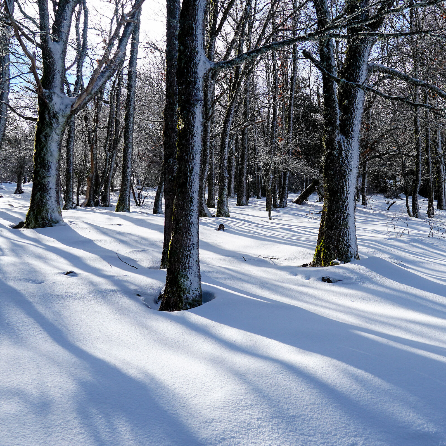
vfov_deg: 36.8
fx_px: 671
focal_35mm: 46
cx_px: 311
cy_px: 223
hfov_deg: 36.3
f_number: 8
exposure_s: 1/250
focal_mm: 24
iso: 100
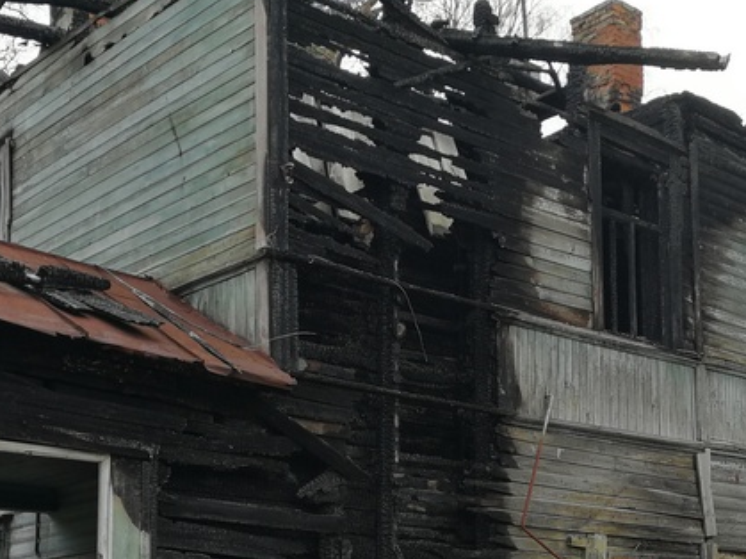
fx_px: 1250
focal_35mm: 58
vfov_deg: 24.2
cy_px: 547
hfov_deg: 33.2
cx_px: 440
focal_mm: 3.95
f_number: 2.2
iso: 50
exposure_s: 1/314
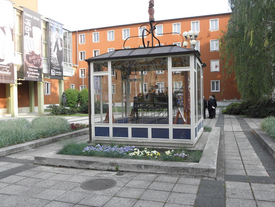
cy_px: 104
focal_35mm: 32
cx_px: 138
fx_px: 254
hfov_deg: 56.8
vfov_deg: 44.2
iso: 64
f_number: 3.2
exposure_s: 1/80
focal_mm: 5.71
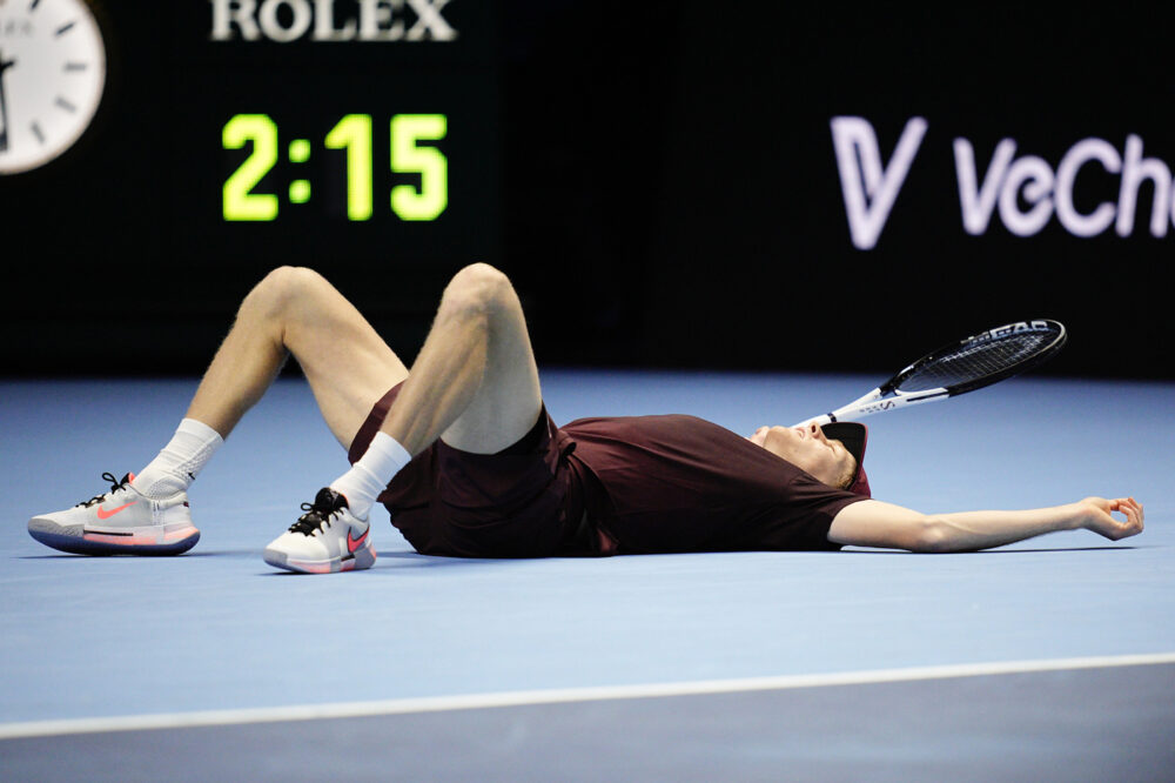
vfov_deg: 3.4
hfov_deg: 5.2
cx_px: 588
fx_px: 13051
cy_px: 392
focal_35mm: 400
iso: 5000
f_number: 2.8
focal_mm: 400
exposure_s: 1/2000
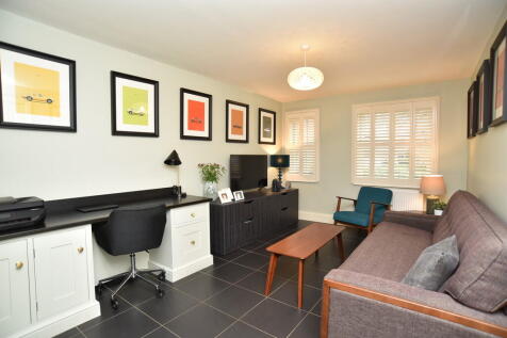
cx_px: 254
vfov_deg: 67.3
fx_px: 253
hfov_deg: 90.0
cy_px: 169
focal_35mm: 18
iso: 800
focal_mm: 18
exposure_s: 1/40
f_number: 7.1
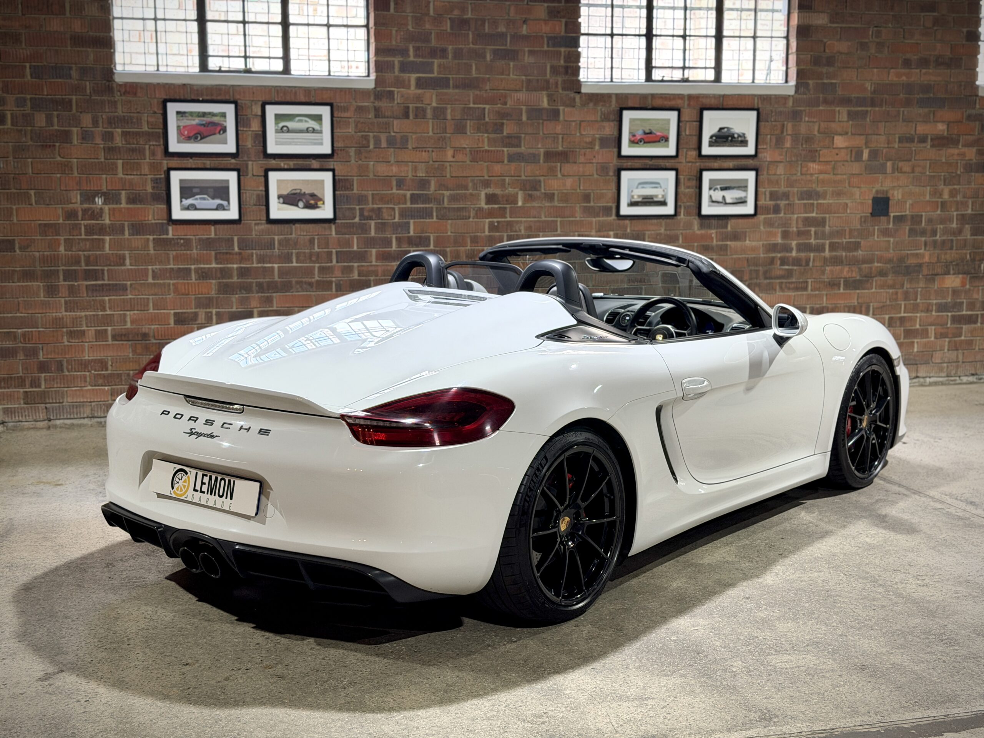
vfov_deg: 30.3
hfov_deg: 39.7
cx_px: 492
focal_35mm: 48
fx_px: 1364
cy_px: 369
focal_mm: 6.76
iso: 160
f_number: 1.78
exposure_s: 1/50
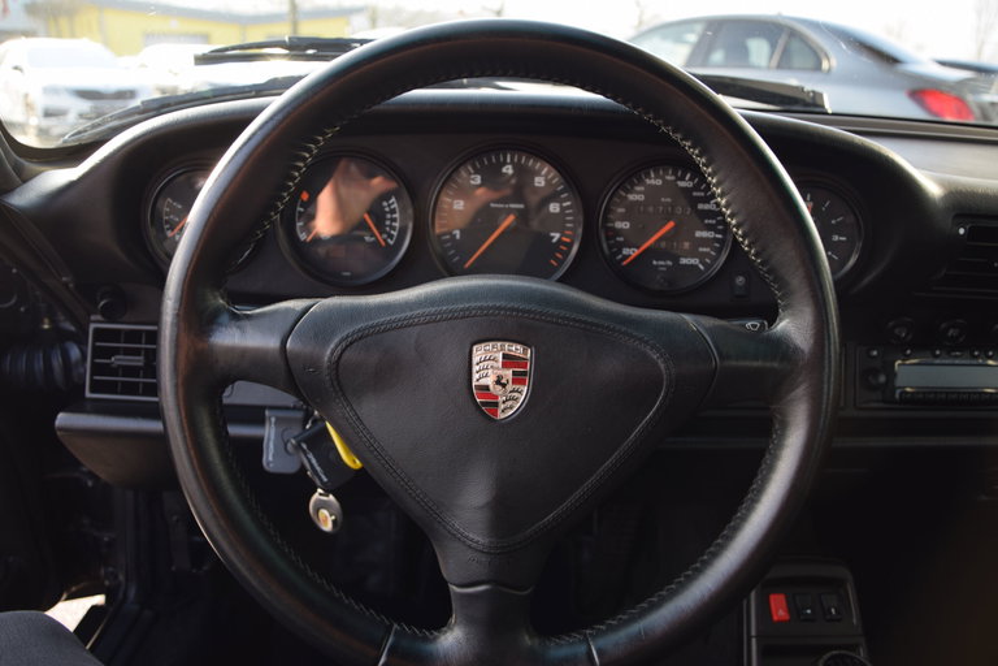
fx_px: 1455
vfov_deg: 25.8
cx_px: 499
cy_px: 333
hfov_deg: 37.9
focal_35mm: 52
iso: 100
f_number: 4.5
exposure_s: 1/80
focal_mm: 35
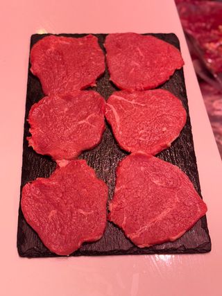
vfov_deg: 39.7
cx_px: 111
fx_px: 411
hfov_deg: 30.3
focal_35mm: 48
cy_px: 148
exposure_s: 1/250
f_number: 1.78
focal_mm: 6.76
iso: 64
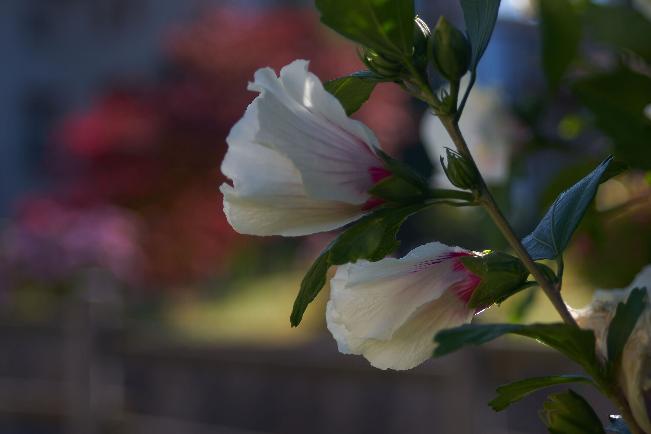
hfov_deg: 17.1
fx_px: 2170
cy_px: 217
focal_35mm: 120
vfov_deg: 11.4
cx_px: 326
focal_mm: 80
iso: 80
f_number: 5.6
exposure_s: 1/250
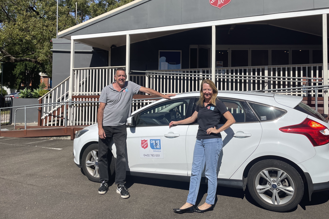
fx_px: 256
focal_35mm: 28
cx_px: 169
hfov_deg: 65.5
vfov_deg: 46.2
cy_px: 92
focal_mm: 4.2
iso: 32
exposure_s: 1/6135
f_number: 1.6
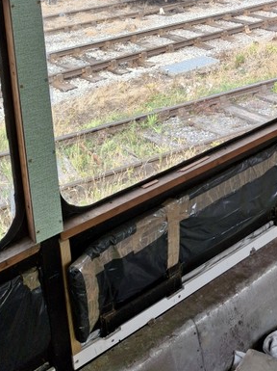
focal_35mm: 52
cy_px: 1
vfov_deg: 33.7
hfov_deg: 26.8
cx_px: 263
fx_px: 556
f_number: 1.8
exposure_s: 1/222
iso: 25
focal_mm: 4.69
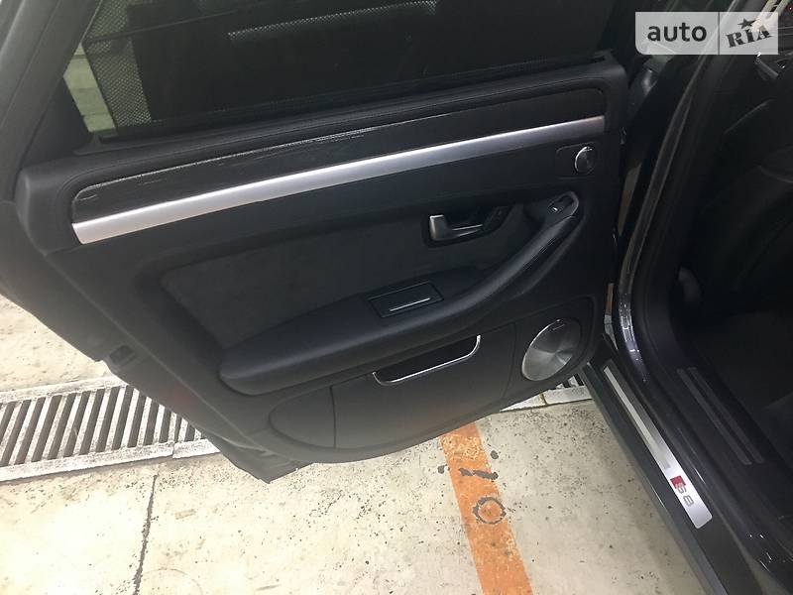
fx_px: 664
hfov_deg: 61.7
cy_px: 298
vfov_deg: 48.2
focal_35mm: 29
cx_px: 396
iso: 100
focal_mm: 4.2
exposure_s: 1/17
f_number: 2.2
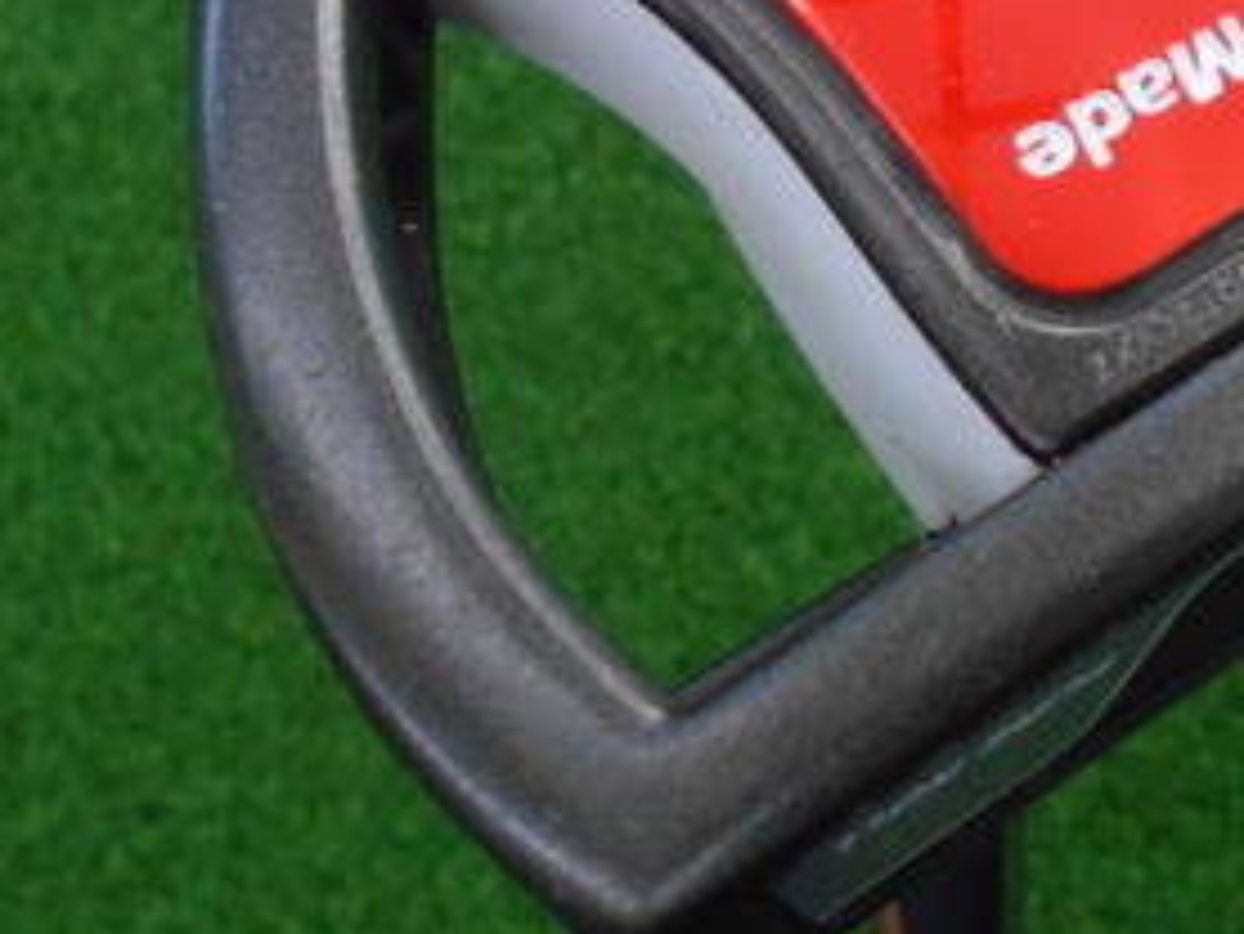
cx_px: 957
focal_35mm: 60
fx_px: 2157
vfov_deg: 23.3
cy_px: -18
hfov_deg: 31.5
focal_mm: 4.6
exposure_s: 1/250
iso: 800
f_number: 3.2
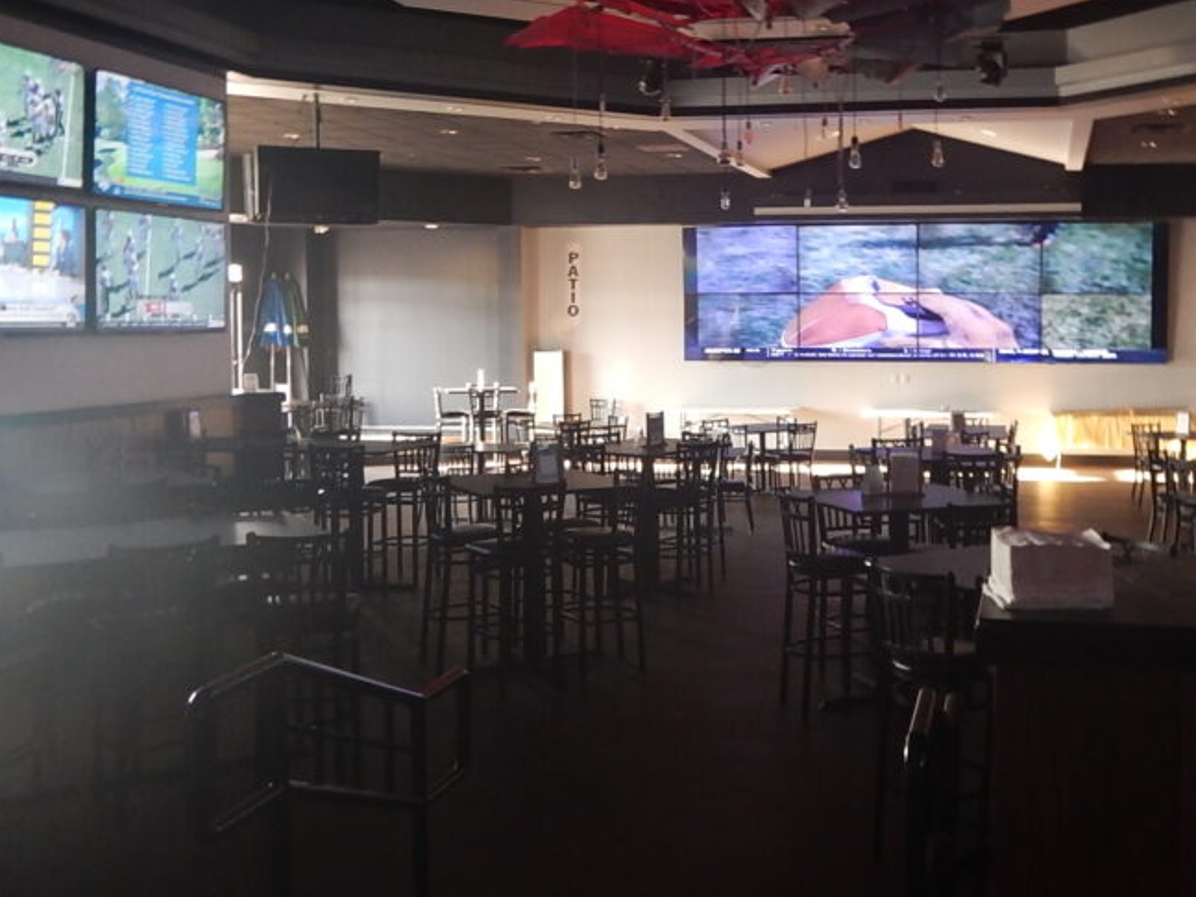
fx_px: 1313
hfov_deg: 48.2
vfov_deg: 37.6
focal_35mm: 38
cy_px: 374
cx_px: 789
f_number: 2.8
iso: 400
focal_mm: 4.3
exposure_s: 1/10
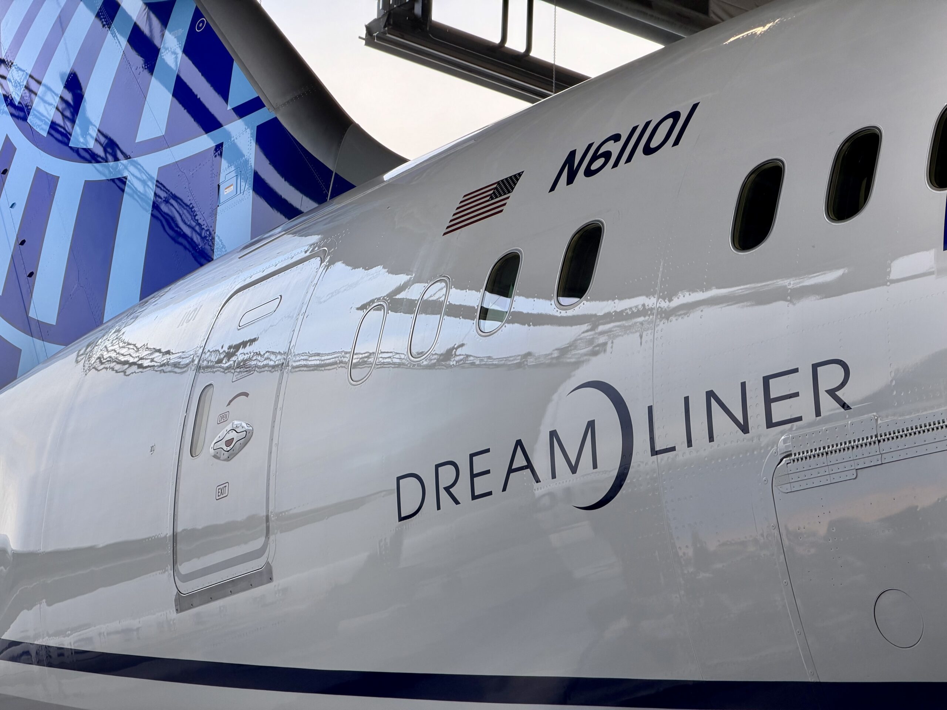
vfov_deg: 14.8
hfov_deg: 19.6
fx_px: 2736
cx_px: 474
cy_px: 355
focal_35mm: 100
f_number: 2.8
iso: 50
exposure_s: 1/120
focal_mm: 16.89
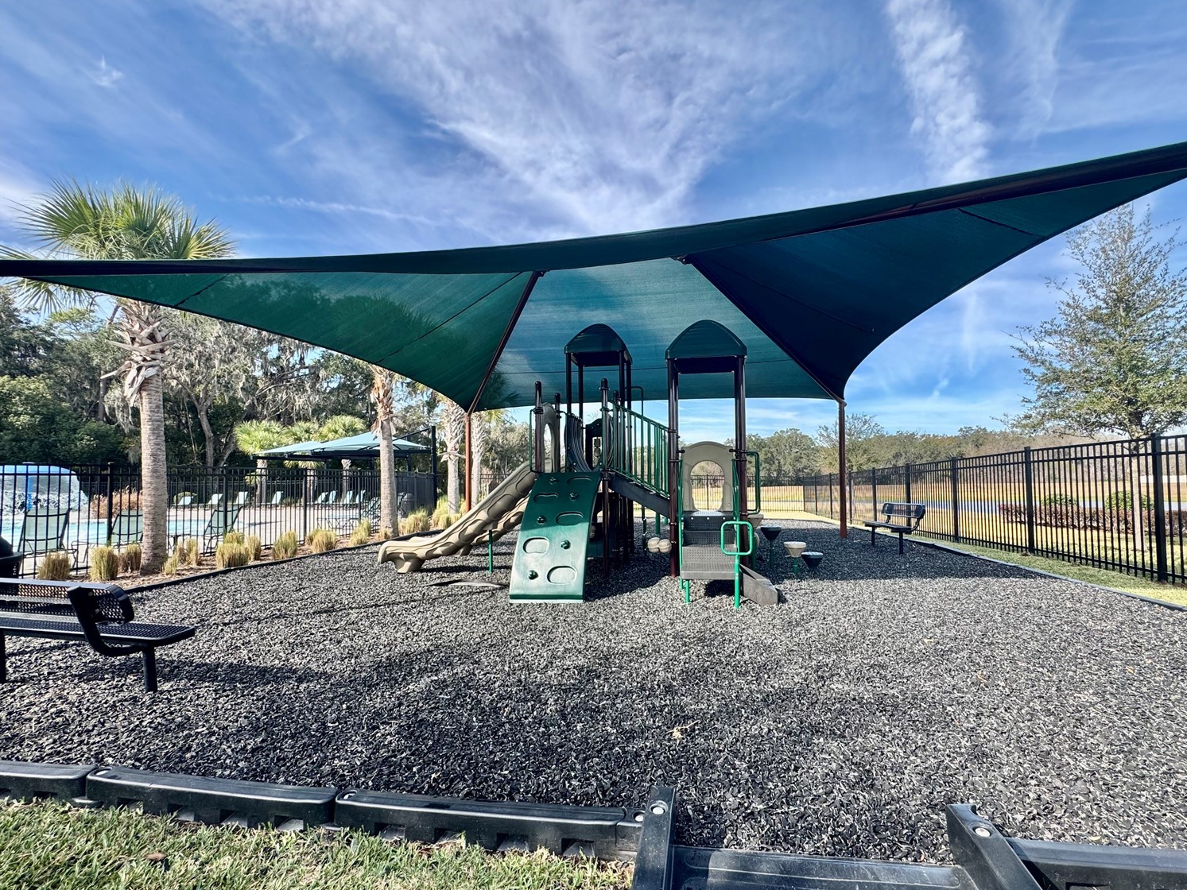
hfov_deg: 98.0
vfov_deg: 81.7
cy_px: 470
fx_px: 514
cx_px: 634
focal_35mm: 15
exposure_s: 1/479
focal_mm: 2.22
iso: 40
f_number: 2.2
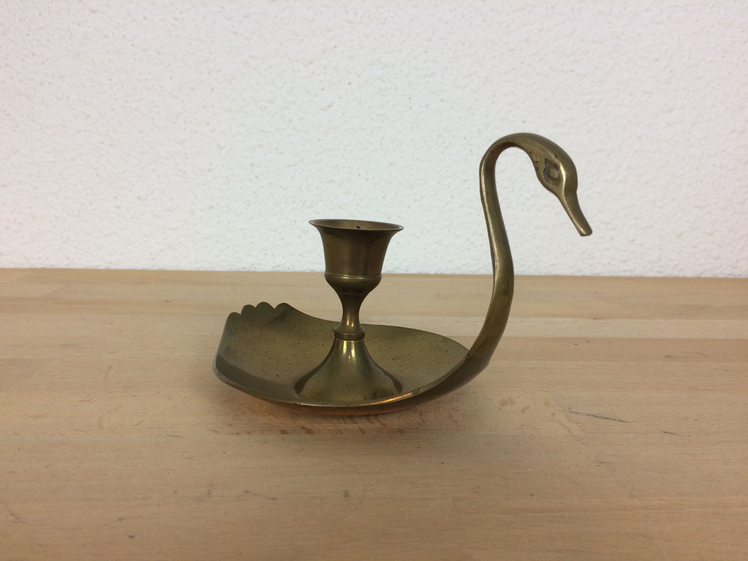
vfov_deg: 48.2
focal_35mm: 29
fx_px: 627
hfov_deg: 61.7
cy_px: 280
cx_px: 374
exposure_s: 1/50
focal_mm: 4.15
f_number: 2.2
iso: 50
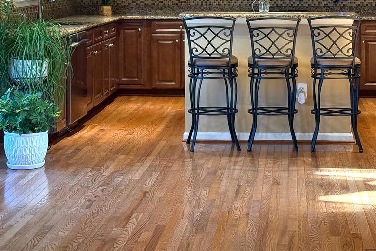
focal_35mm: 92
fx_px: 961
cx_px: 283
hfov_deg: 21.9
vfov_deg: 14.7
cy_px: 28
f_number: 1.78
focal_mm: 6.76
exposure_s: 1/120
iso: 320
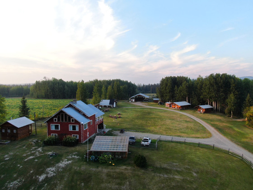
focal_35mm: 24
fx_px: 175
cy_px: 95
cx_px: 126
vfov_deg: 56.8
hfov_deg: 71.6
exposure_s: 1/160
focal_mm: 4.39
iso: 100
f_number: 2.8
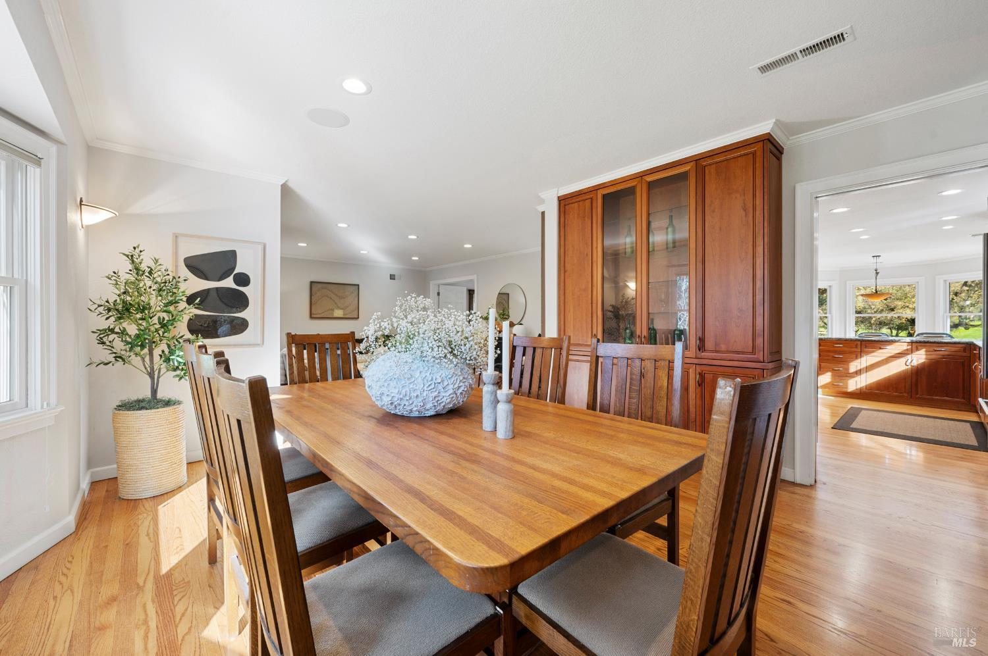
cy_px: 328
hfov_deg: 104.3
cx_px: 494
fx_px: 384
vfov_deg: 81.1
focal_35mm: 14
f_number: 9
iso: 320
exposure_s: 1/3
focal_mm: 14
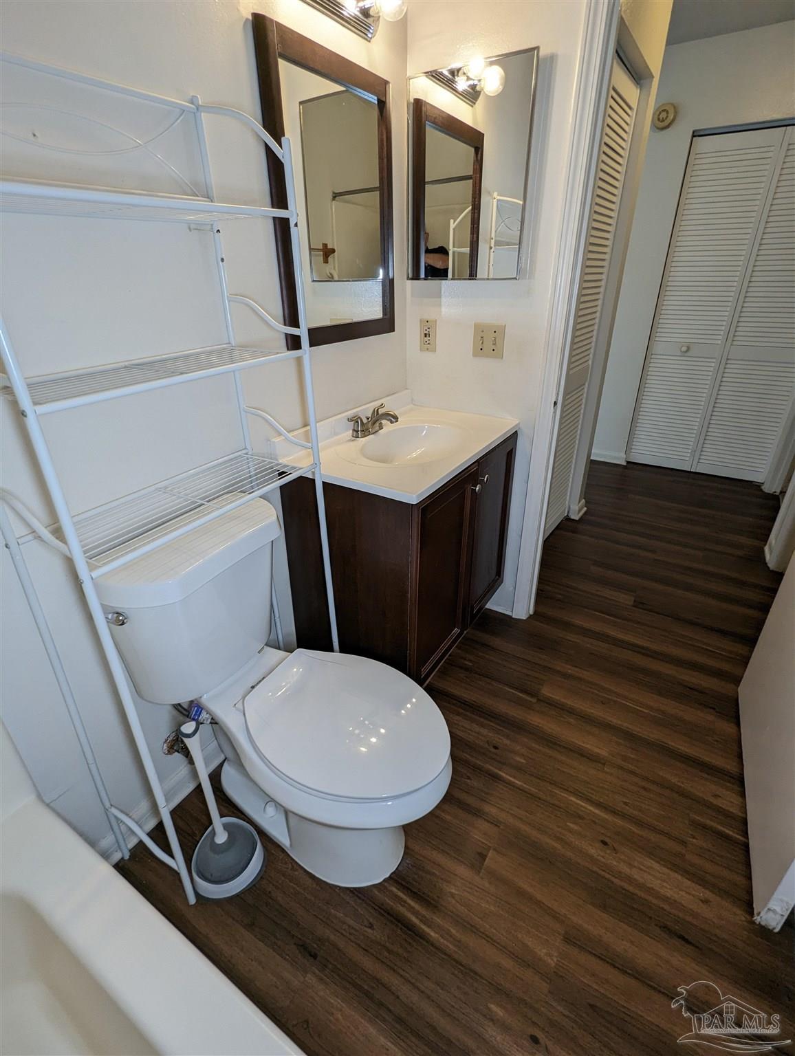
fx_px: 489
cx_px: 398
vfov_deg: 94.4
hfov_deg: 78.2
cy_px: 528
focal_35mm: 16
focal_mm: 2.35
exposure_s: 1/40
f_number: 2.2
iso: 74
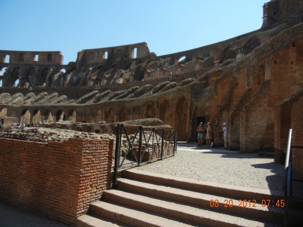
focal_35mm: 30
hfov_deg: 60.0
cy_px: 114
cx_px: 152
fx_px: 263
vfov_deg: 46.8
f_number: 3.5
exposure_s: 1/1166
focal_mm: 5.4
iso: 160
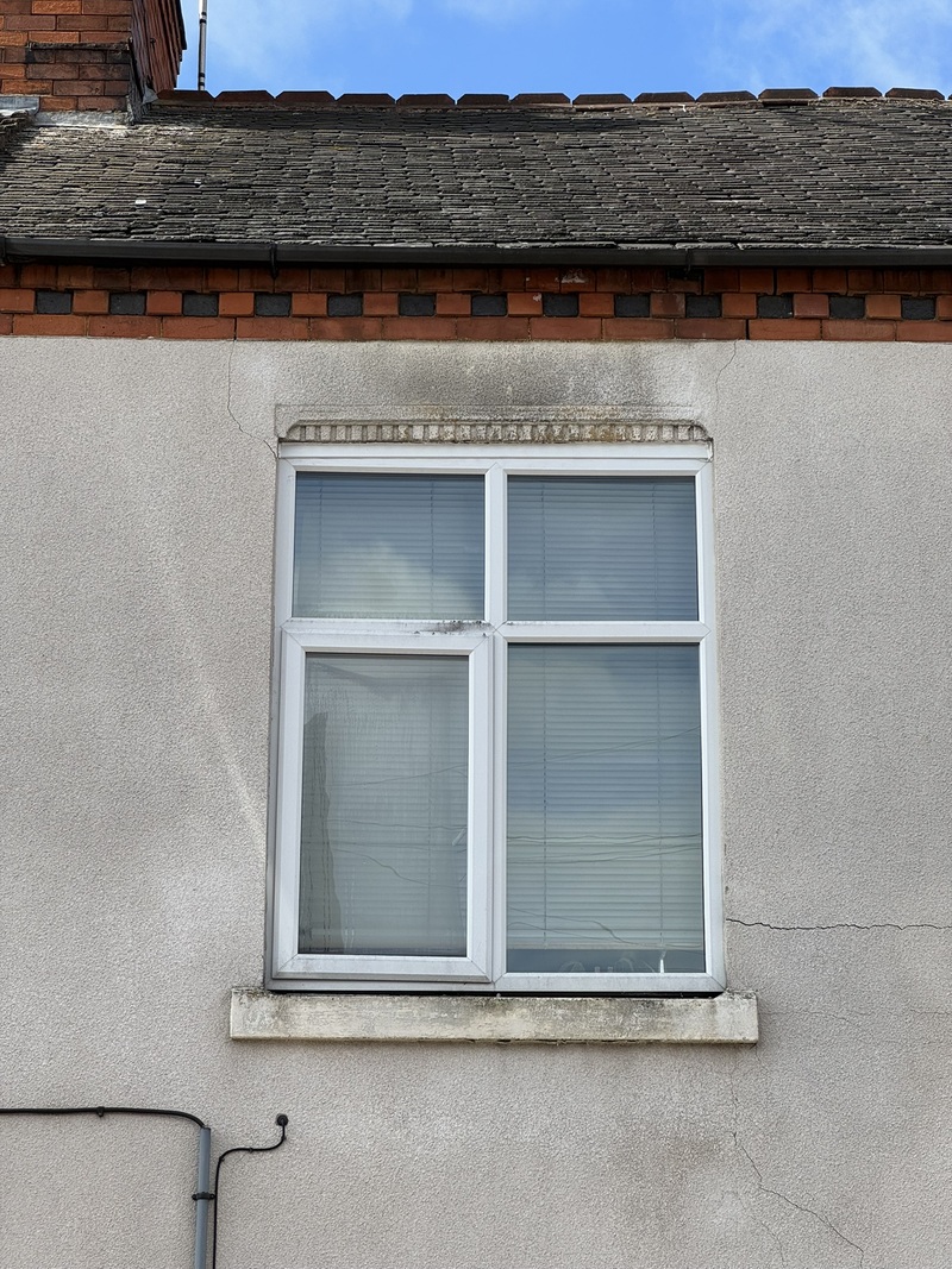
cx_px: 476
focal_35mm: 77
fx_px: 2824
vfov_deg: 25.3
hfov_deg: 19.1
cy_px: 634
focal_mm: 9
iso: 25
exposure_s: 1/602
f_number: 2.8
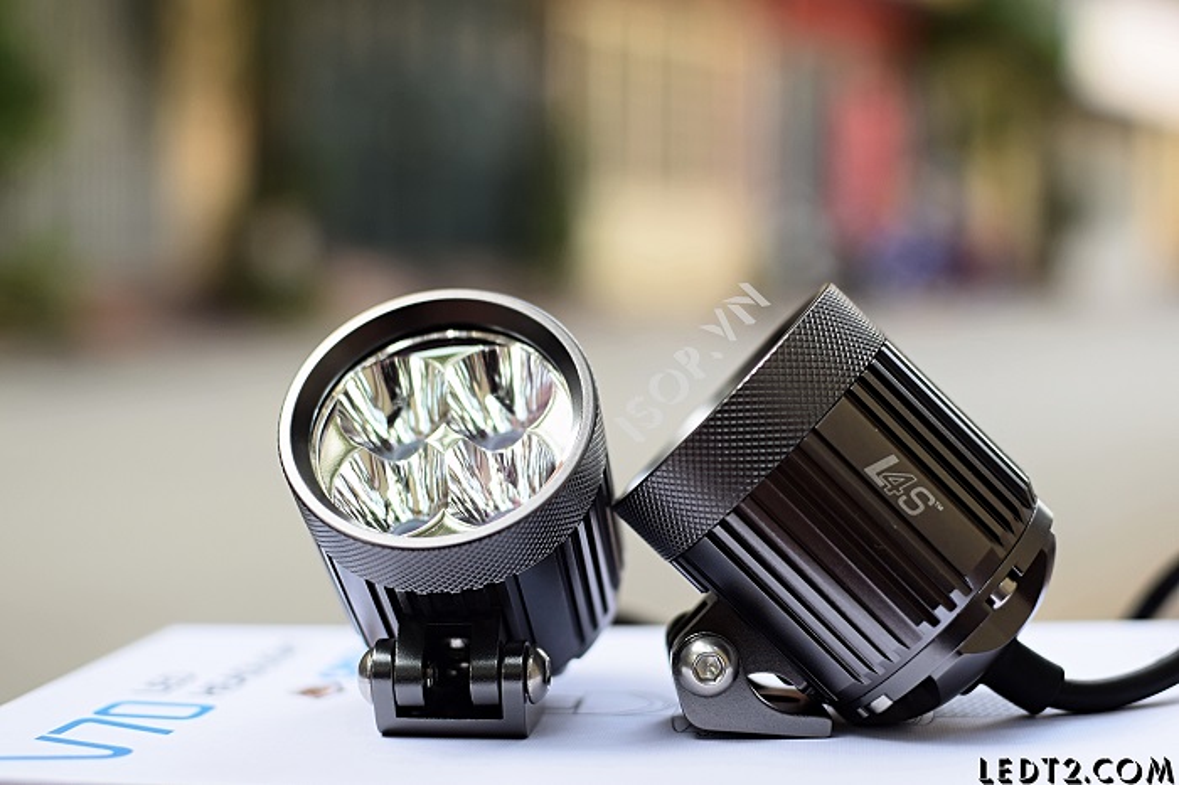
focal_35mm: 52
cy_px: 392
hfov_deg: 37.9
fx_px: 1718
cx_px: 590
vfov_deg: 25.7
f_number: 2.5
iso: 200
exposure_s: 1/200
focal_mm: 35
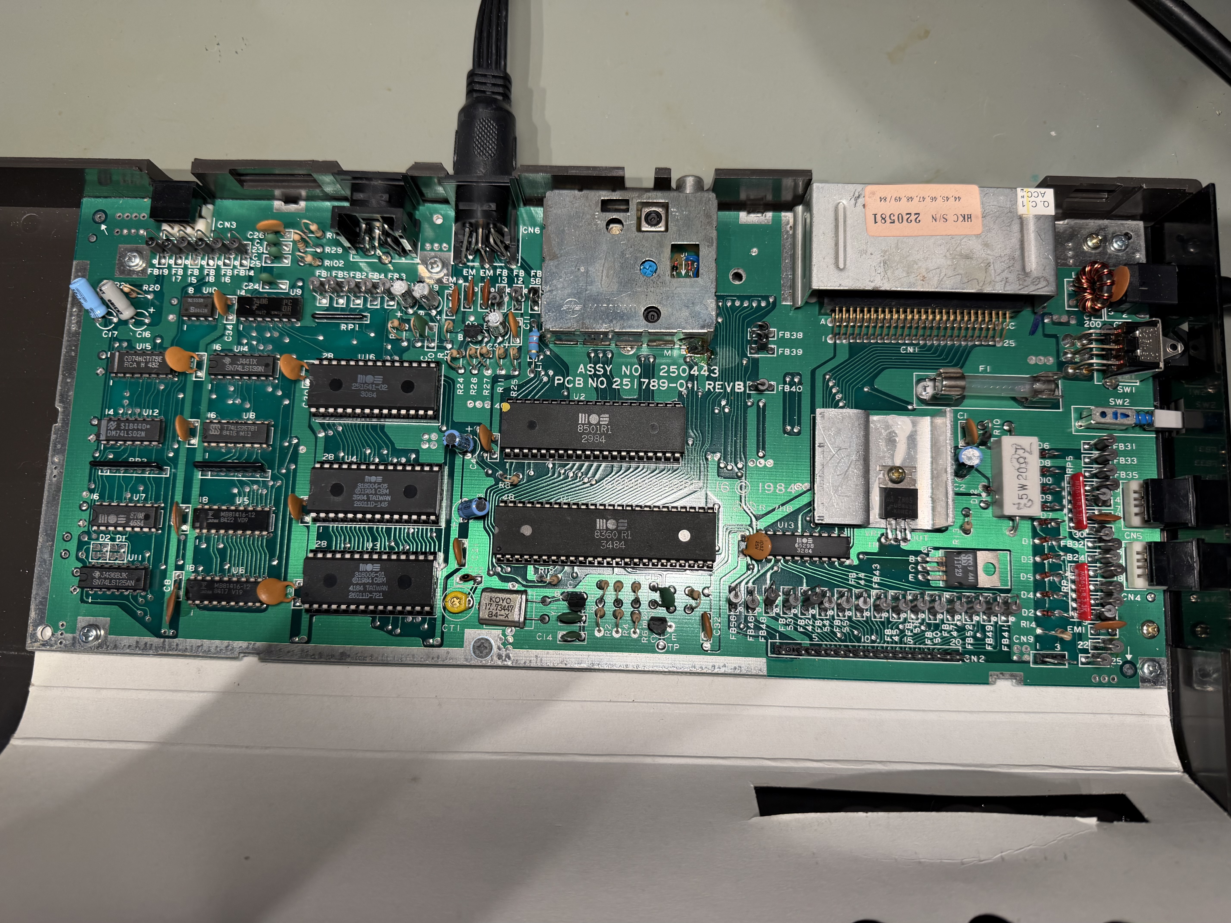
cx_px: 616
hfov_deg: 71.6
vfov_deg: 56.8
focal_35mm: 24
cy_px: 462
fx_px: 853
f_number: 1.78
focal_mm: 6.76
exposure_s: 1/100
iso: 80
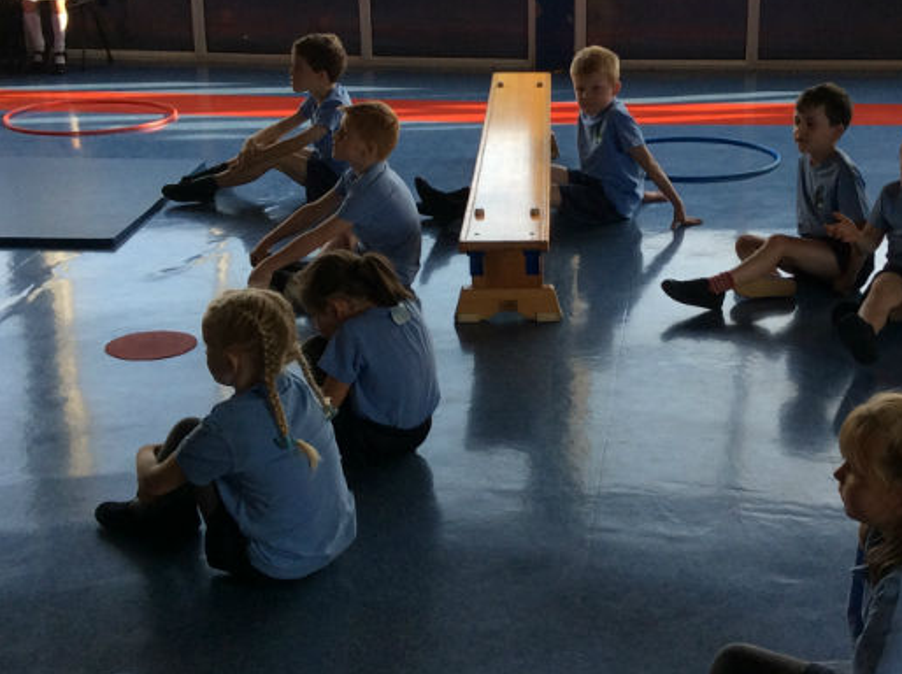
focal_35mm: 61
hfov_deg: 31.6
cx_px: 549
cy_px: 309
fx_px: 1587
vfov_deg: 24.0
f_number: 2.4
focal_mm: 3.3
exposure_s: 1/120
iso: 40
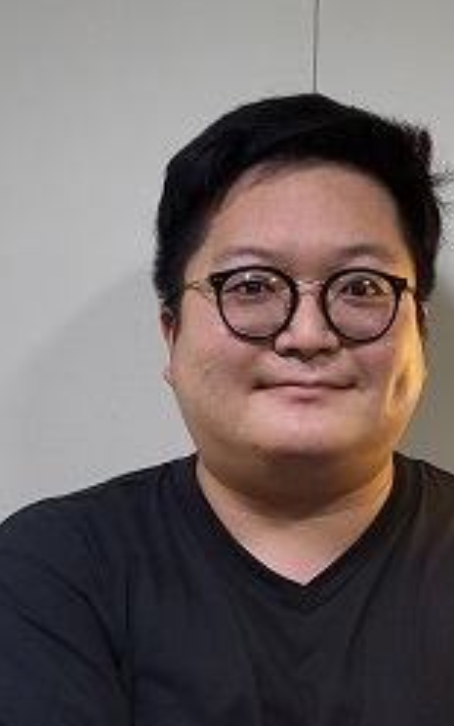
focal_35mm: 71
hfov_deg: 18.2
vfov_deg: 28.8
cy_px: 465
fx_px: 1406
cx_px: 346
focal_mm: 4.25
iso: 250
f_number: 1.8
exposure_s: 1/120
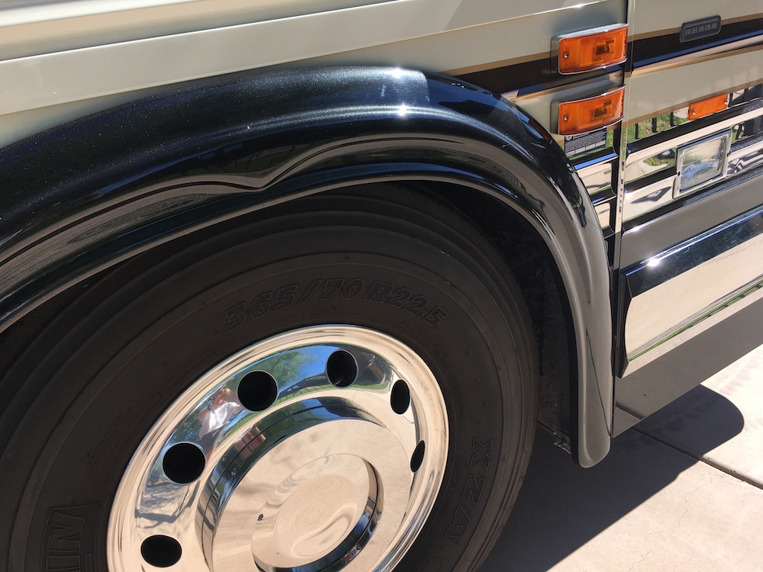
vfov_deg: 48.2
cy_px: 286
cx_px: 382
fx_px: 639
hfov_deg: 61.7
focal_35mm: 29
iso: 25
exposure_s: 1/761
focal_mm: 4.15
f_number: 2.2
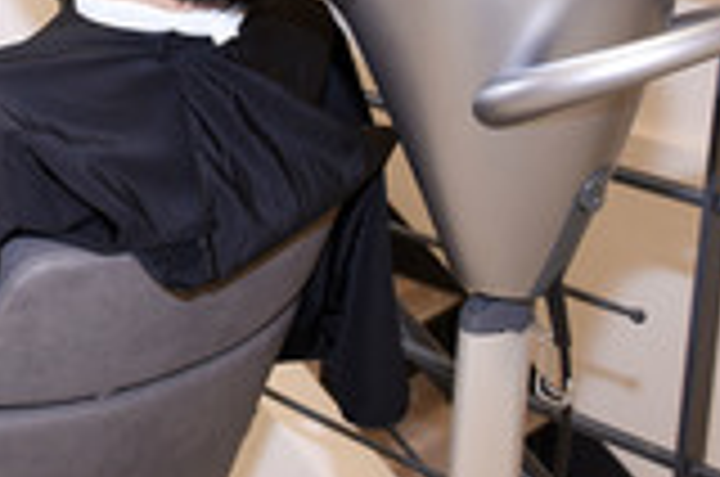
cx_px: -214
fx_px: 1916
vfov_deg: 13.7
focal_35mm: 96
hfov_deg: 19.6
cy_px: -126
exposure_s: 1/125
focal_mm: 34
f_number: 6.3
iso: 1600
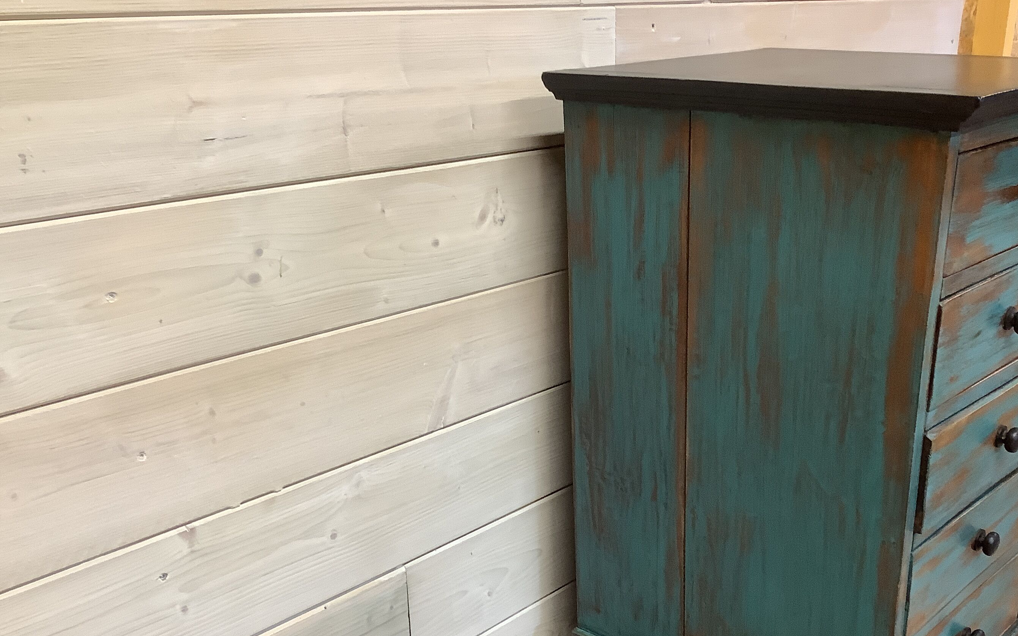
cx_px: 614
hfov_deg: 49.0
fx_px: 1110
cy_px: 456
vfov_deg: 31.6
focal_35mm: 40
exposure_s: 1/60
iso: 160
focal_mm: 3.3
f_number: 2.4
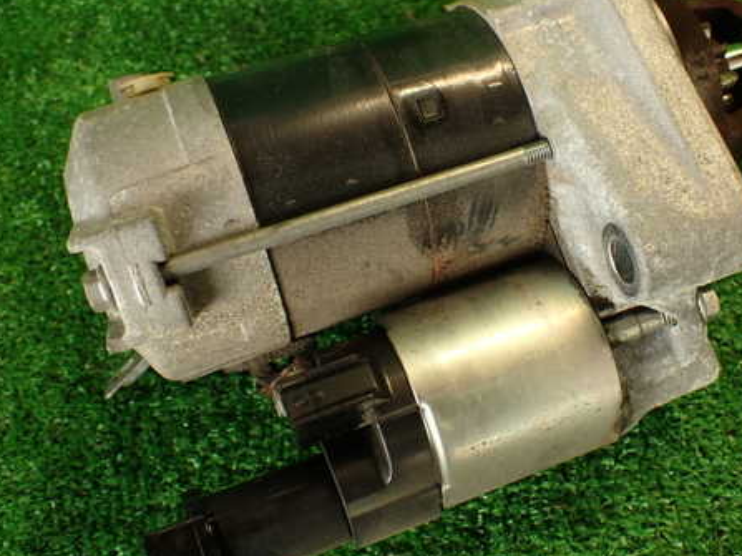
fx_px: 921
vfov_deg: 33.6
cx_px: 435
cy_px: 272
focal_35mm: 43
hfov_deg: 43.7
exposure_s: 1/40
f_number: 2.4
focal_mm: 5.79
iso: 200
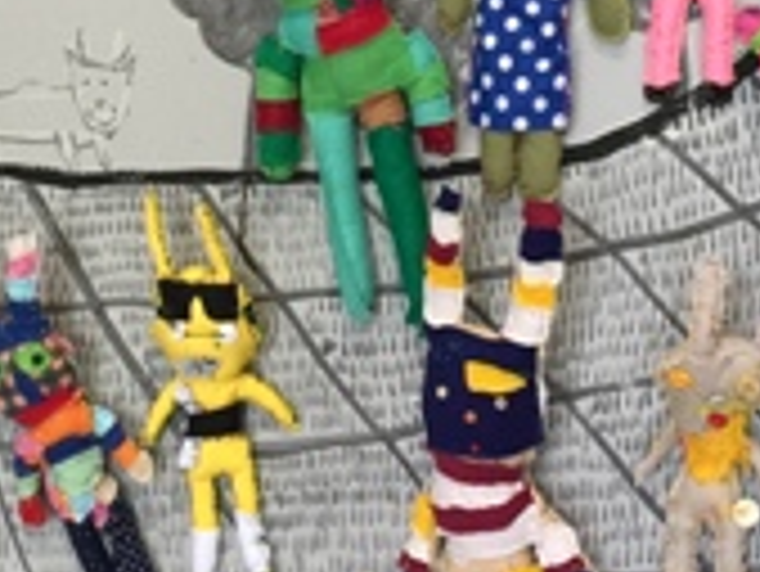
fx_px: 1692
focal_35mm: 77
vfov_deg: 18.3
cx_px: 346
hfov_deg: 25.3
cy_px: -81
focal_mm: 4.15
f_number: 2.2
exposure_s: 1/33
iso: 64
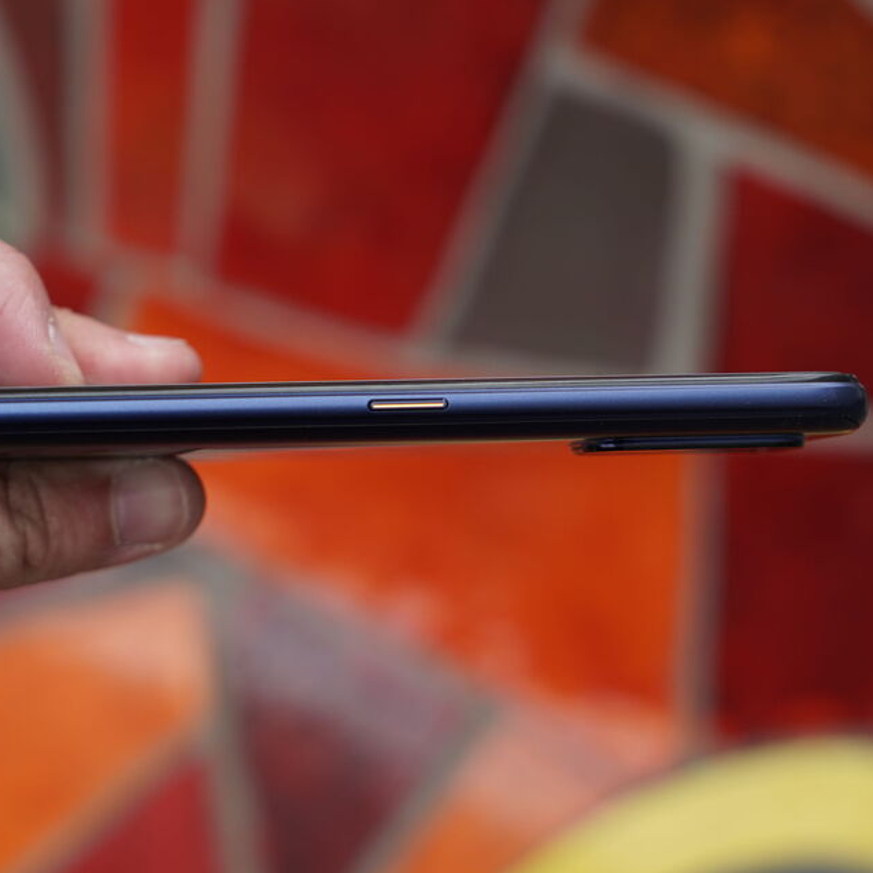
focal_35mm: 59
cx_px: 312
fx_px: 1683
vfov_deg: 29.1
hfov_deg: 28.9
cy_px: 436
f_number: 4
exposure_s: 1/200
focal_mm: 46
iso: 160
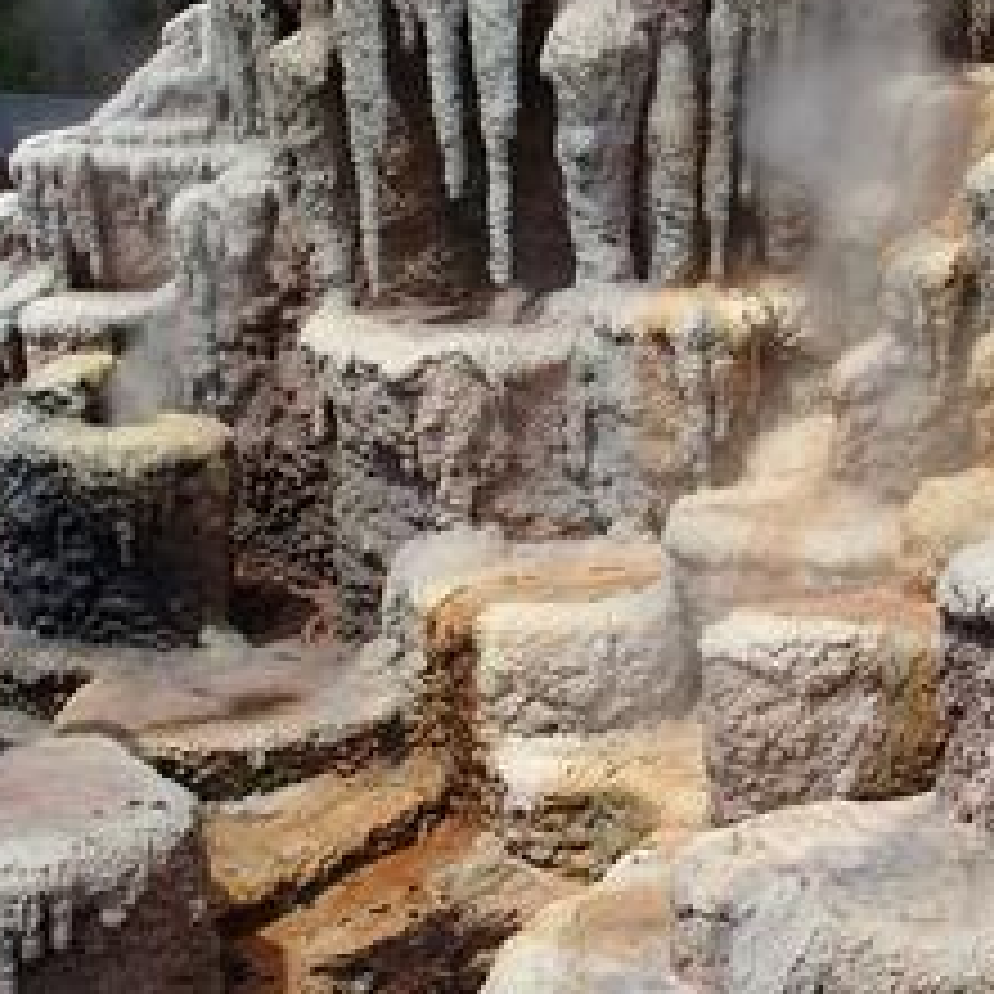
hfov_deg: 37.1
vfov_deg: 37.5
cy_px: 472
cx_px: 666
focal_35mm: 45
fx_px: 1462
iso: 200
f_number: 8
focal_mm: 4.5
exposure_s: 1/800
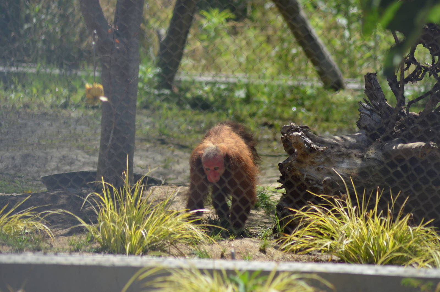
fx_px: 3842
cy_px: 146
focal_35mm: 315
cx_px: 220
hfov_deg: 6.6
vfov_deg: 4.3
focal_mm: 210
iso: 400
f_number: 5
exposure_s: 1/1600
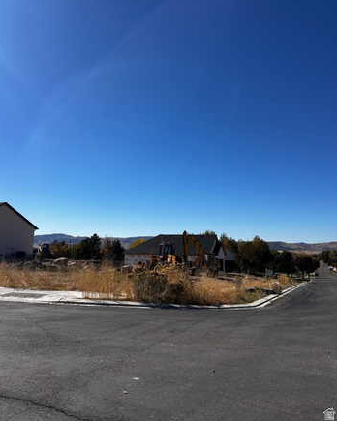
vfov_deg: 62.1
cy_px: 191
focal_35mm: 28
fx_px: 349
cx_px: 165
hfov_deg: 51.5
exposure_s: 1/5882
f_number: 1.5
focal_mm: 5.7
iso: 50
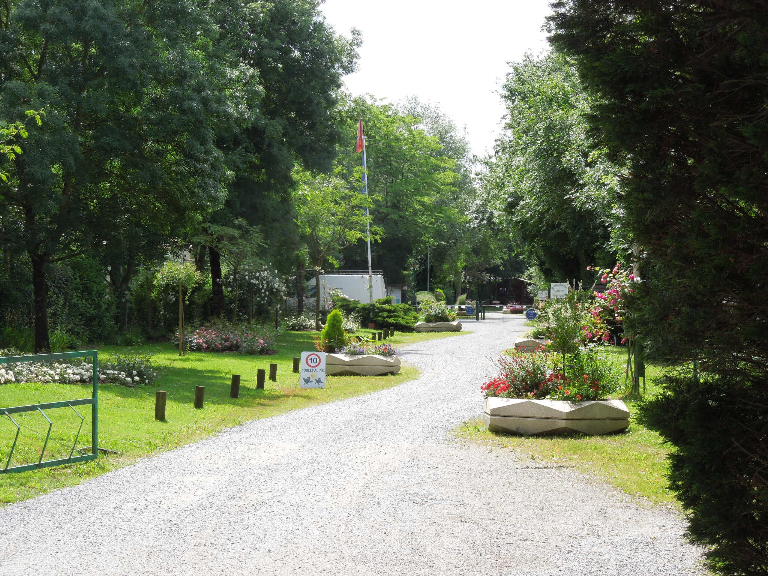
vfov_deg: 18.9
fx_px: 1731
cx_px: 384
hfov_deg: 25.0
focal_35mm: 78
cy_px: 288
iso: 100
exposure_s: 1/320
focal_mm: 14.1
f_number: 4.5
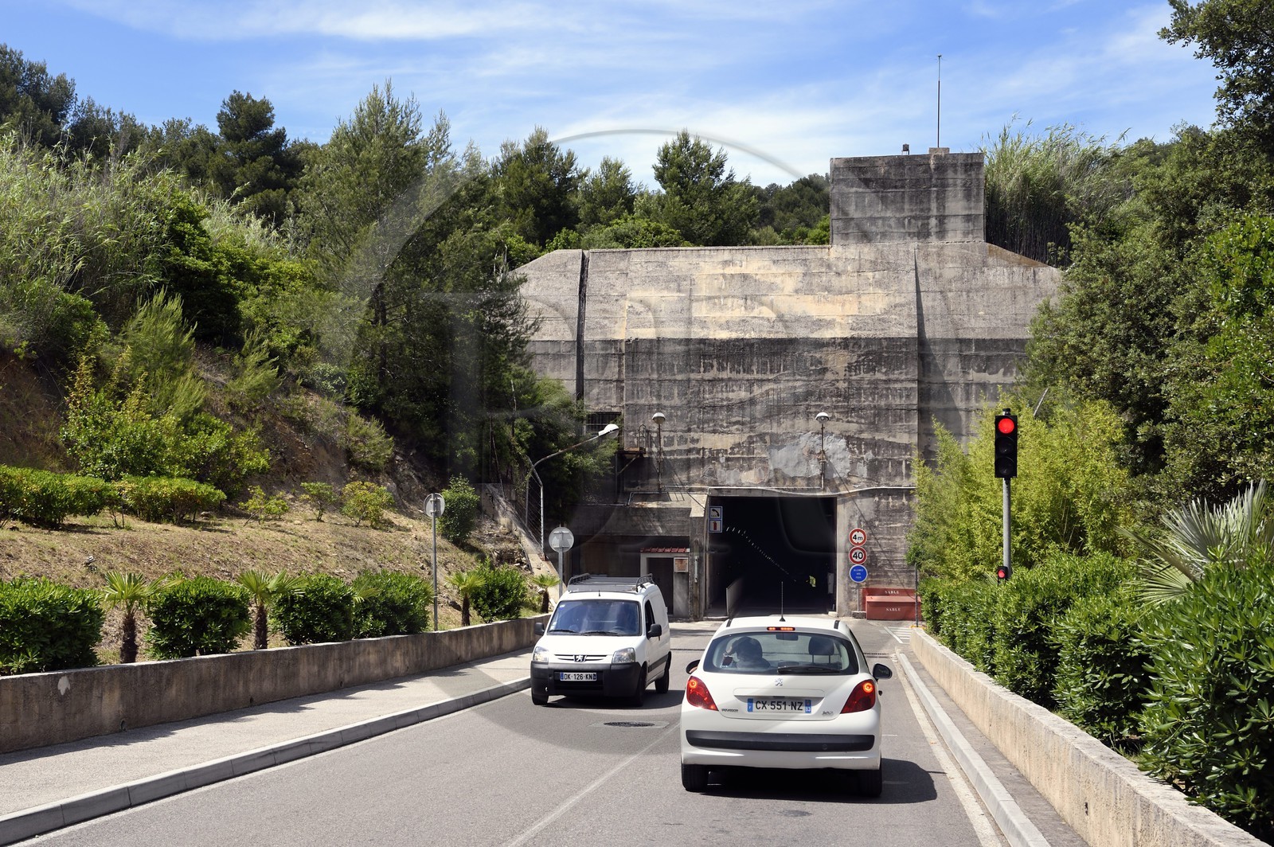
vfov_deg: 29.2
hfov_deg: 42.8
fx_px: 1627
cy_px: 424
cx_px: 637
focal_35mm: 46
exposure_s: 1/250
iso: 200
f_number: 11
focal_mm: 46
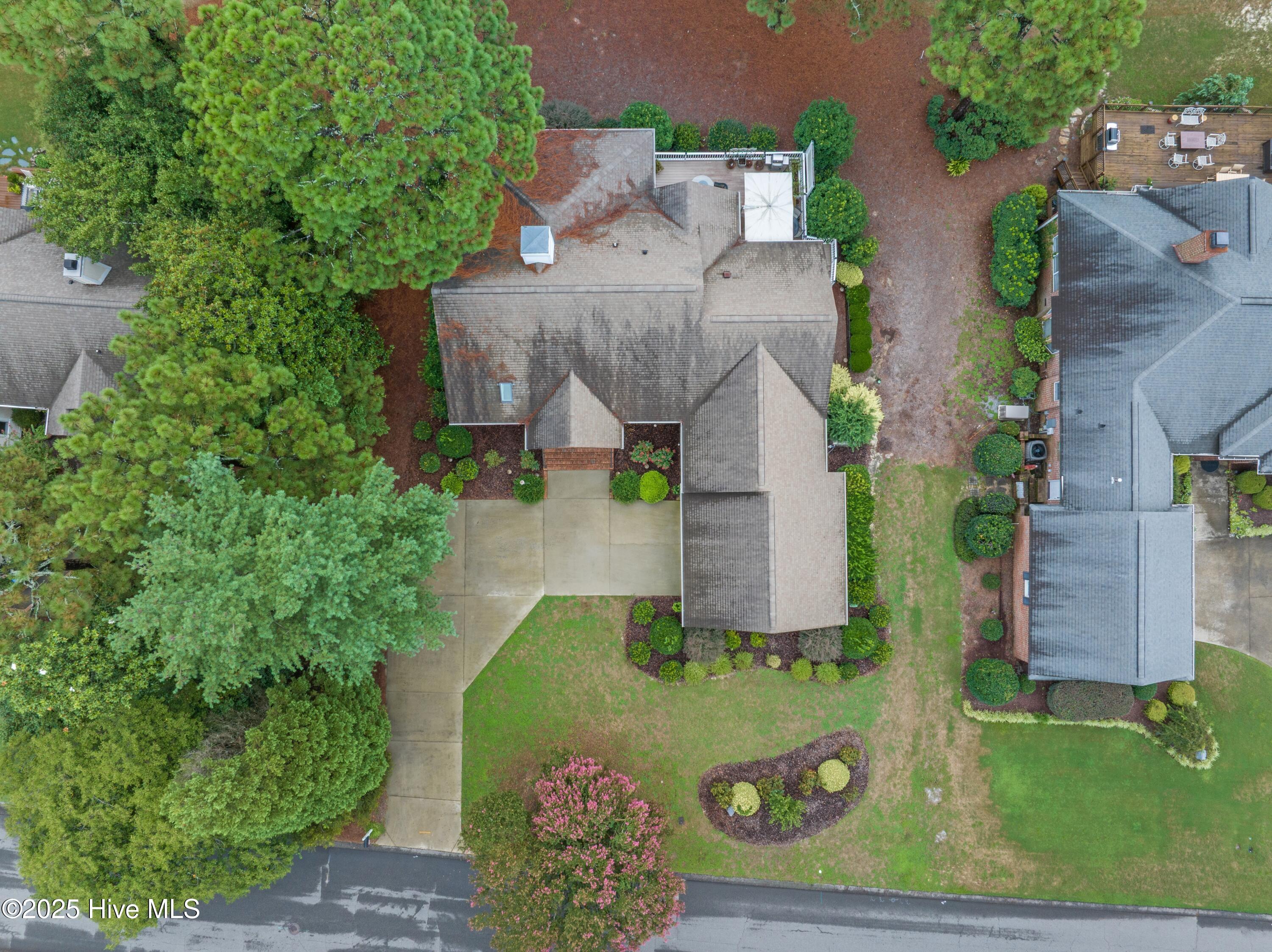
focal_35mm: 24
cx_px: 636
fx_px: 881
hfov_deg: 71.6
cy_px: 476
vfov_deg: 56.8
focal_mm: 12.29
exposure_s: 1/10
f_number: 8
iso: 100
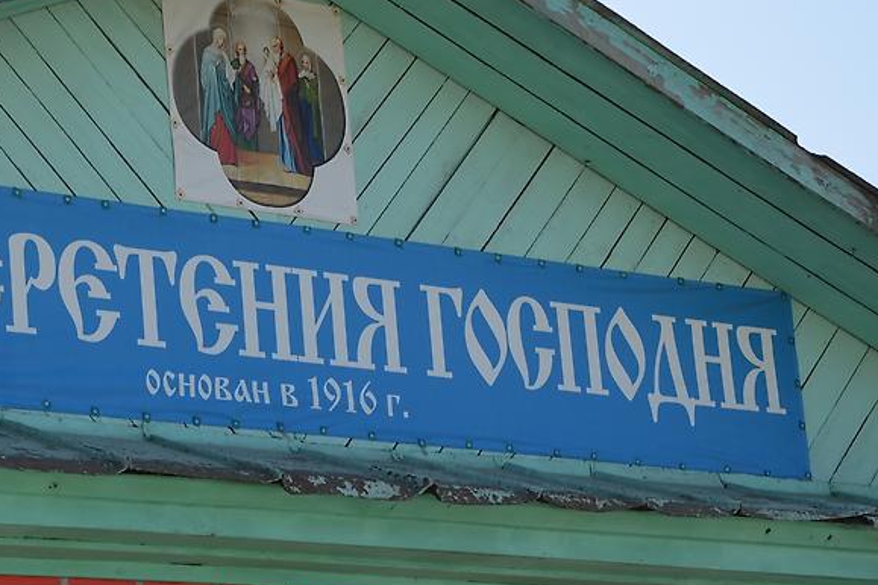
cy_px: 324
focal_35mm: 149
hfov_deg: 13.7
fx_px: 3634
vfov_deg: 9.2
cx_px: 199
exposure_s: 1/250
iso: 100
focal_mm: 48
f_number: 6.3
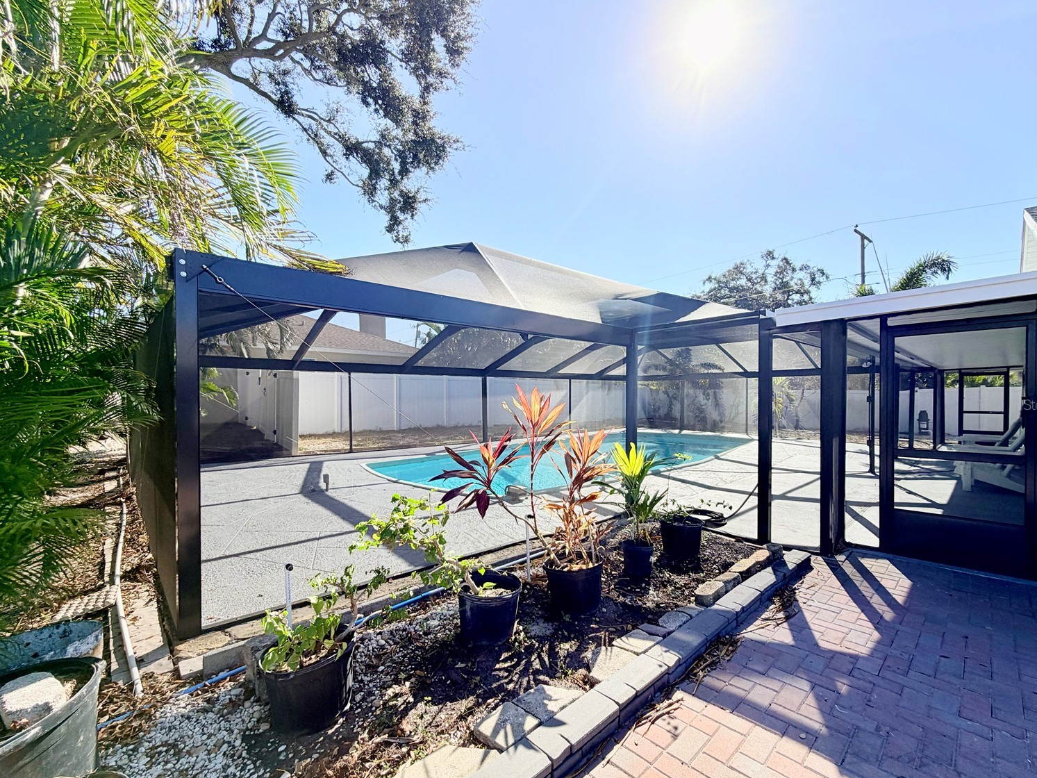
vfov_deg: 81.7
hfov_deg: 98.1
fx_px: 449
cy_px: 404
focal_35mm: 15
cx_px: 533
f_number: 2.2
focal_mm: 2.22
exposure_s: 1/770
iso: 20
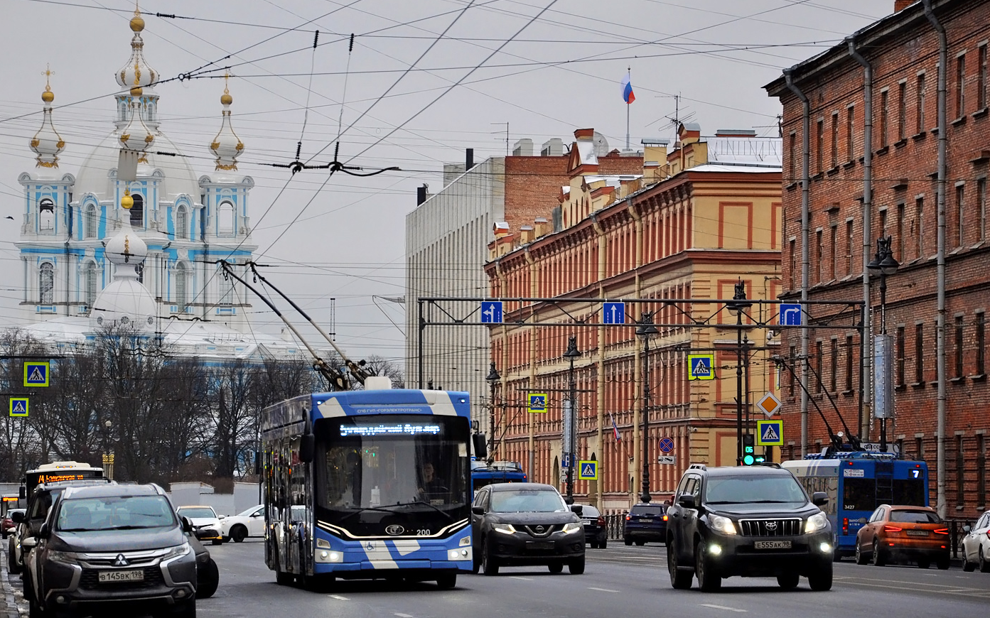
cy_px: 313
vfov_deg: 8.1
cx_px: 495
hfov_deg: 13.0
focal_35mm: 162
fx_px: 4357
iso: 360
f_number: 5.6
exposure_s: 1/250
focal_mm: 105
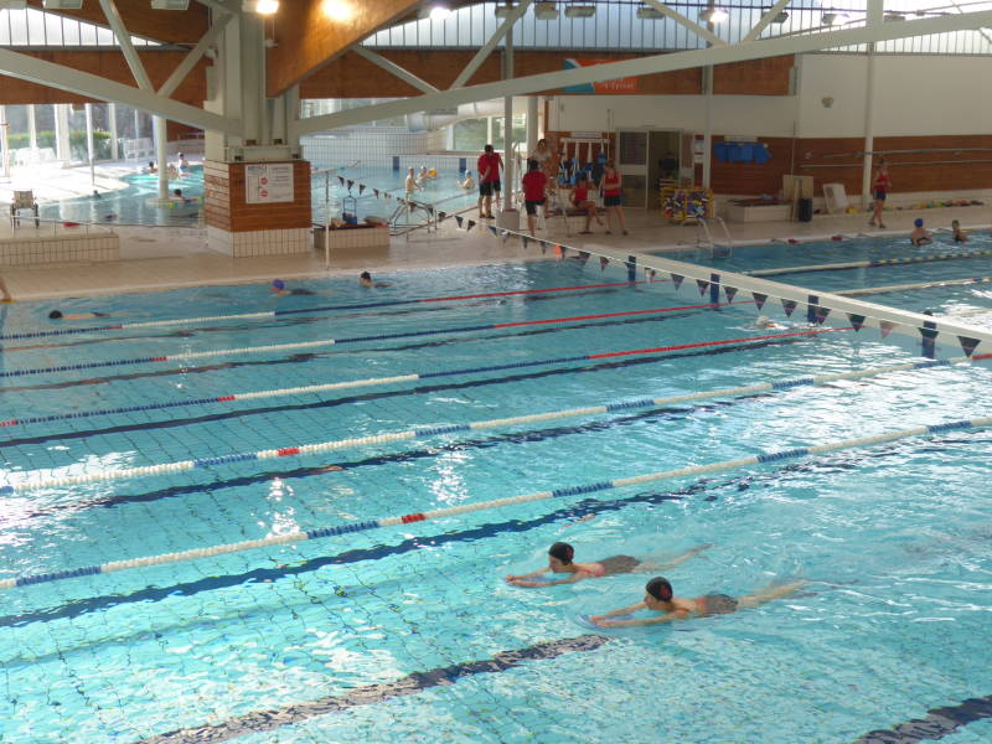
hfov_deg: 37.5
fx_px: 1462
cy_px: 372
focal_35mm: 51
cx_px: 496
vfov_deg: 28.6
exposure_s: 1/80
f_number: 4.4
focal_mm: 9
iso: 100
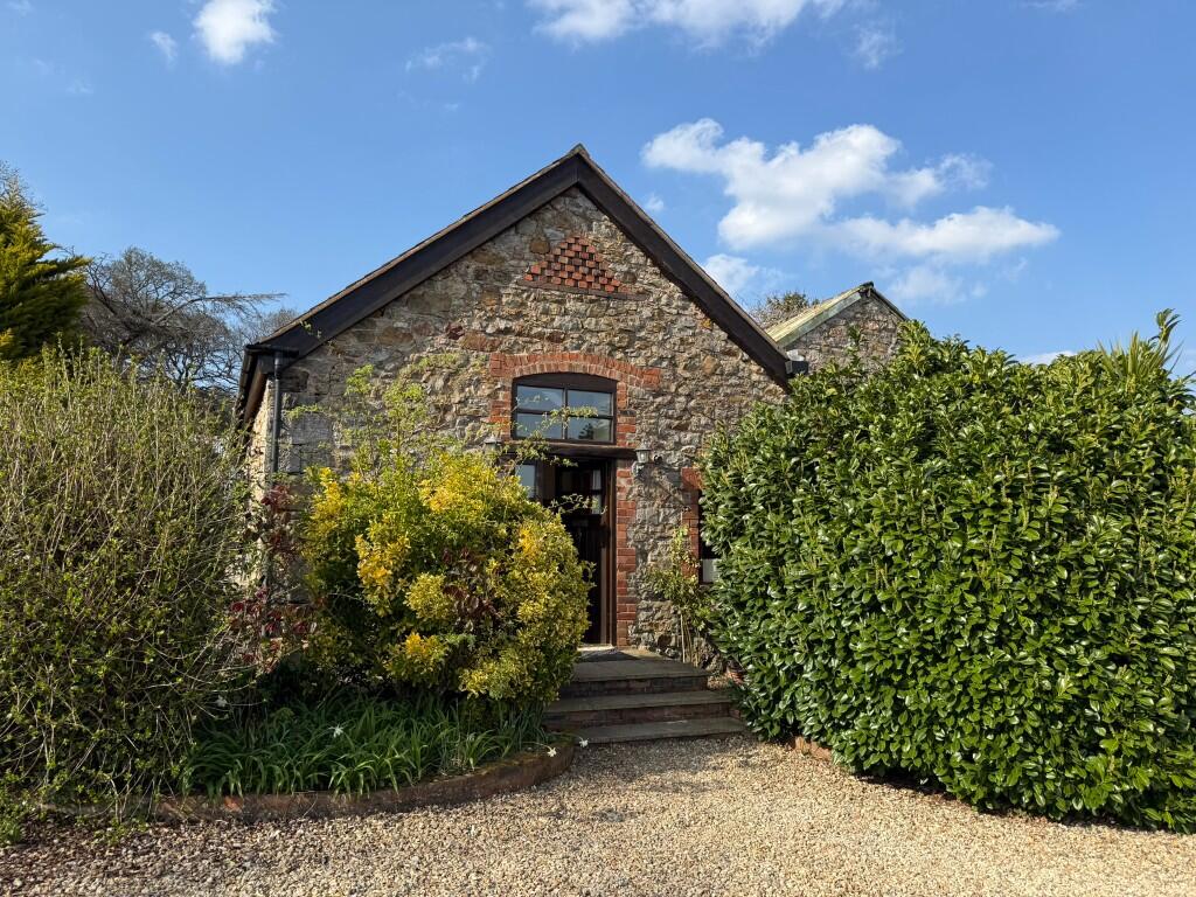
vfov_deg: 56.8
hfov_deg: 71.6
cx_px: 598
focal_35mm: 24
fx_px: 829
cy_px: 448
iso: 80
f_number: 1.78
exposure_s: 1/2525
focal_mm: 6.76
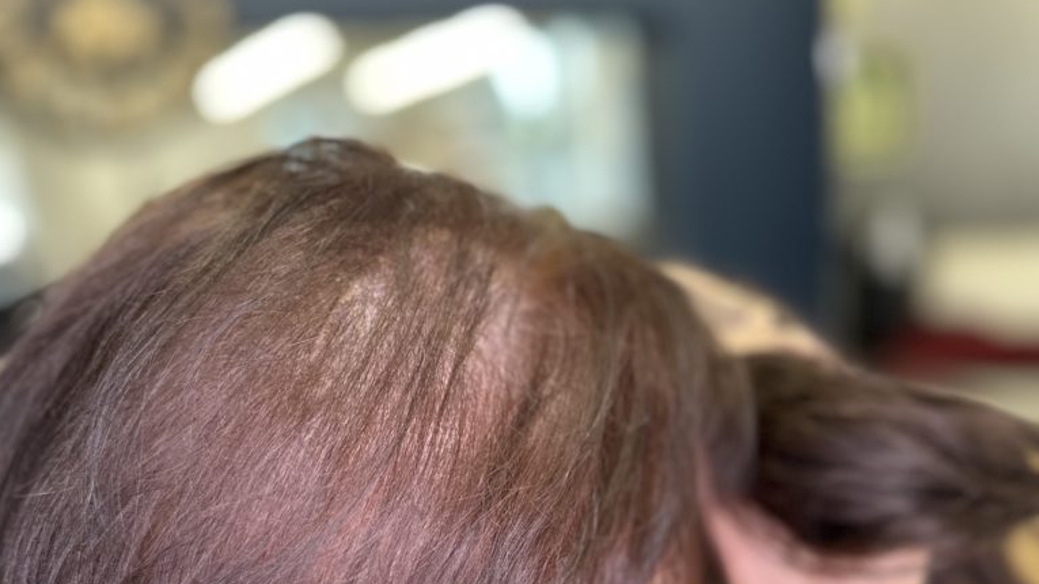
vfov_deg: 32.2
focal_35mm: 35
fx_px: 964
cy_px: 512
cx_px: 520
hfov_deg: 56.6
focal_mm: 6.86
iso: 200
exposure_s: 1/100
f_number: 1.78
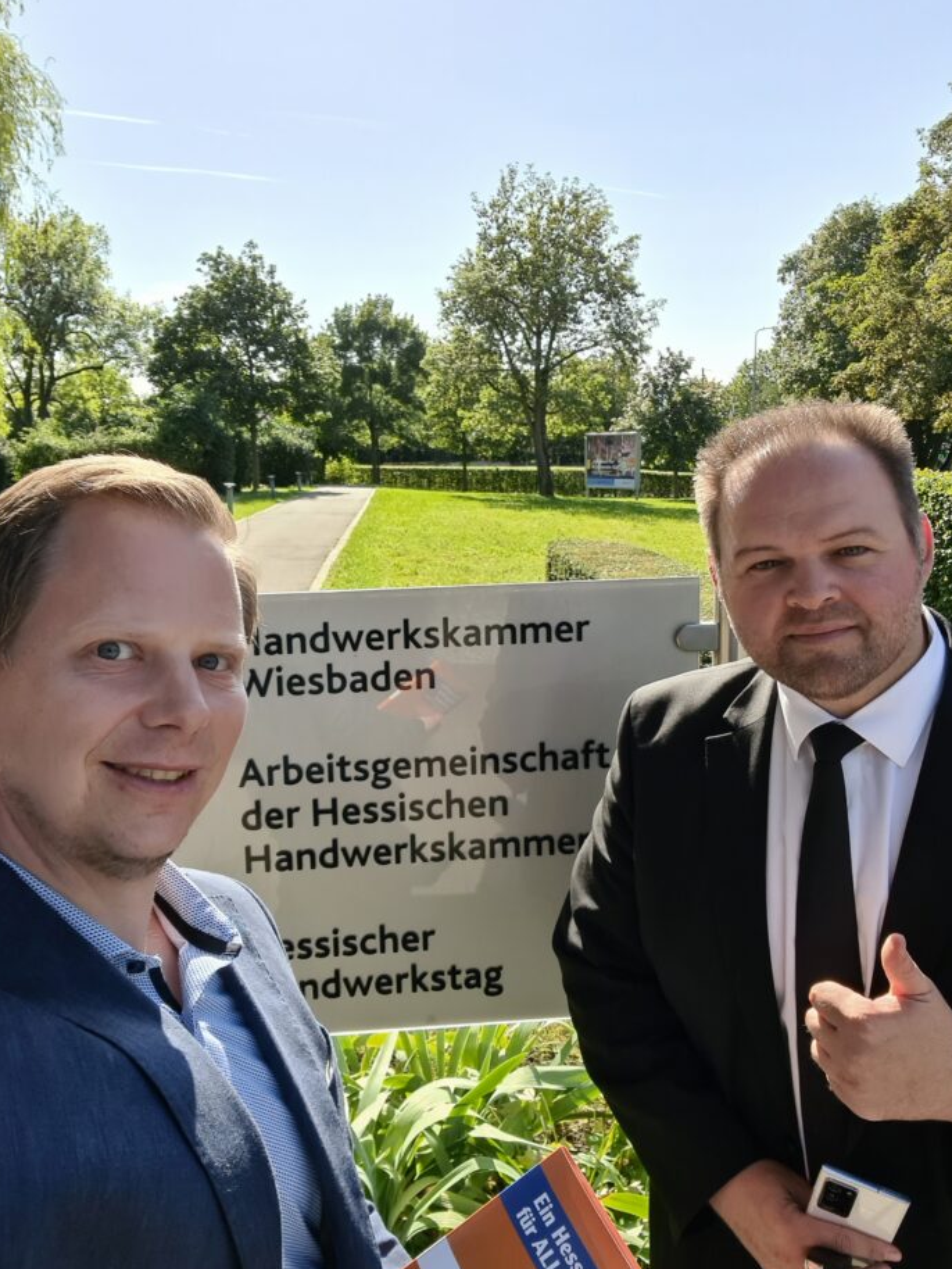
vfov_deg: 63.4
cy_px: 614
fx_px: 1026
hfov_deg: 49.7
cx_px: 454
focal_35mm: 28
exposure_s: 1/487
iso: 50
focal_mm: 3.3
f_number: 2.2
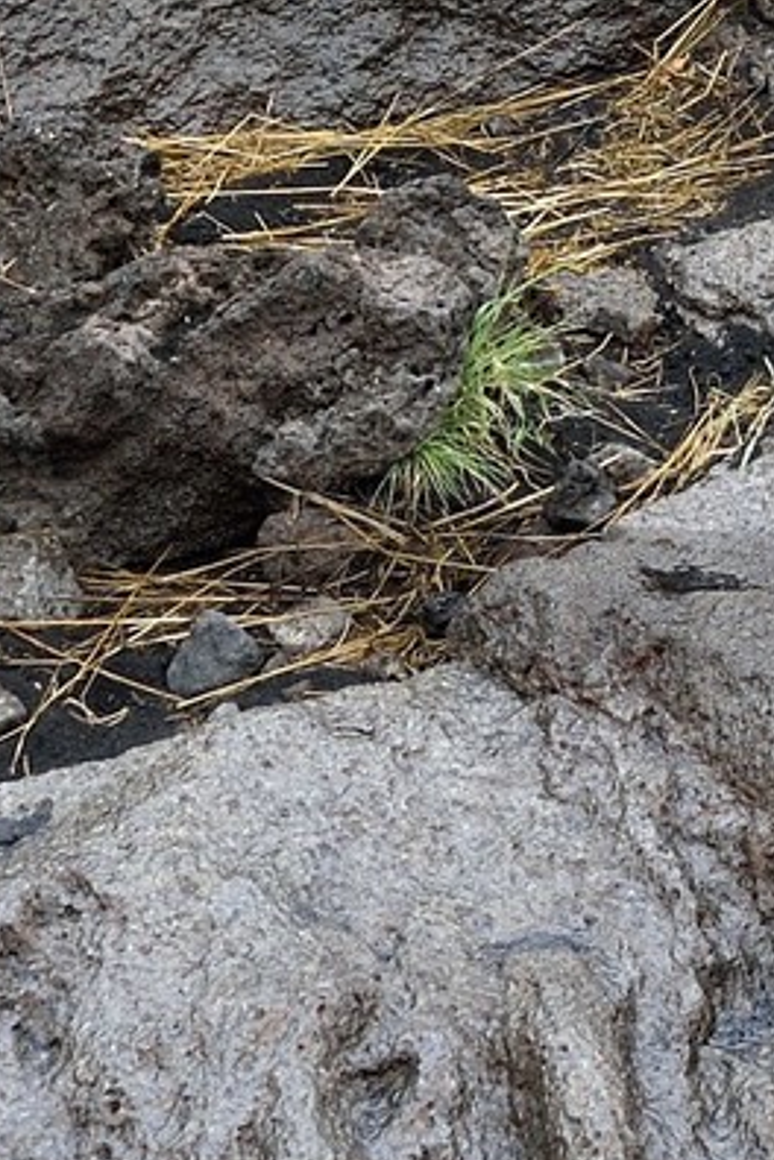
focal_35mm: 170
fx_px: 5482
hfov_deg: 8.0
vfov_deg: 11.5
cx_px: 756
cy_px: -678
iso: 400
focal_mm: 28
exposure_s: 1/125
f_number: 7.1
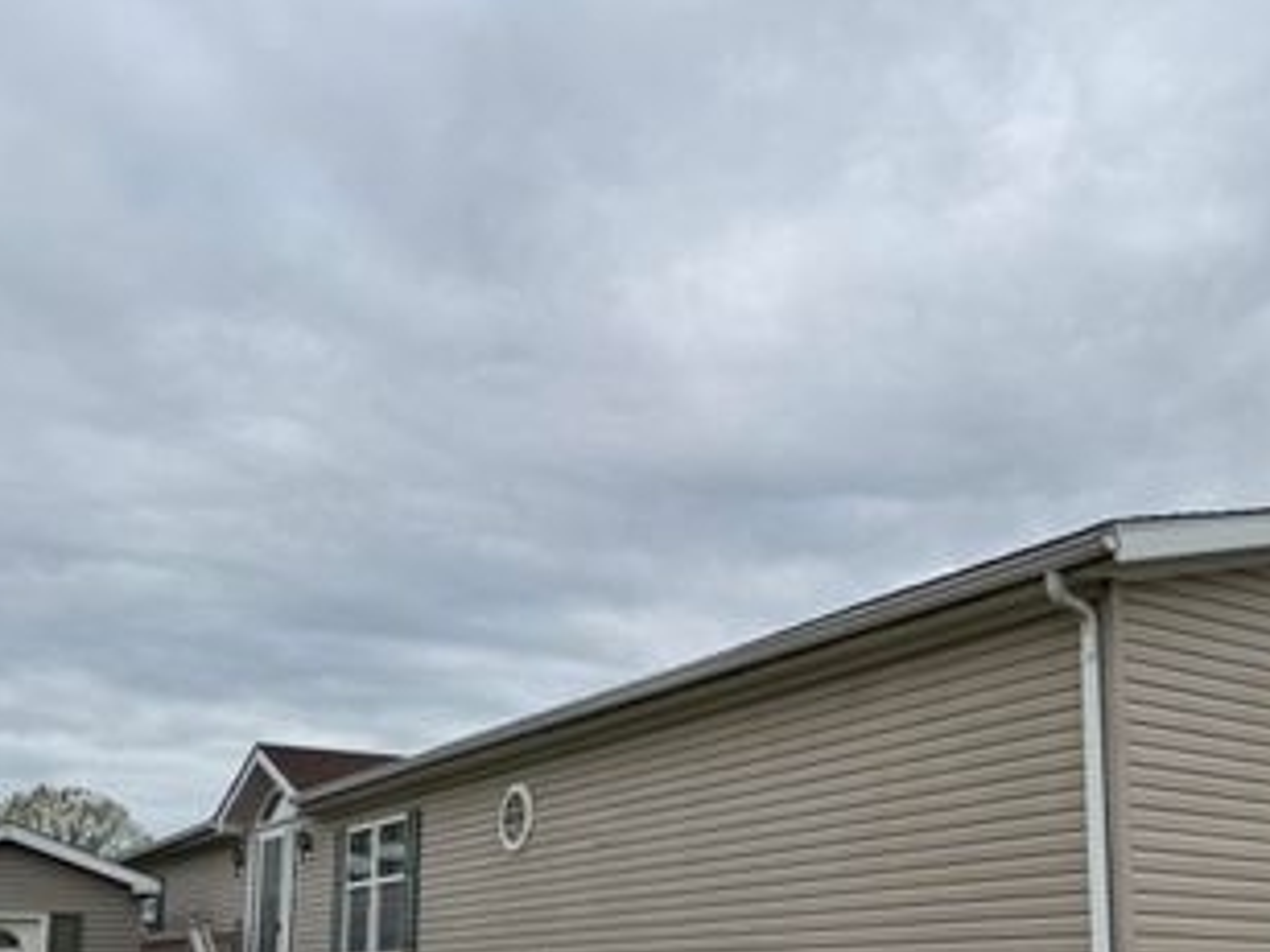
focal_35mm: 39
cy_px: 760
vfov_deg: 35.6
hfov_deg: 47.2
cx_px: 825
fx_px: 1431
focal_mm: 6.76
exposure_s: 1/5814
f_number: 1.78
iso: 80
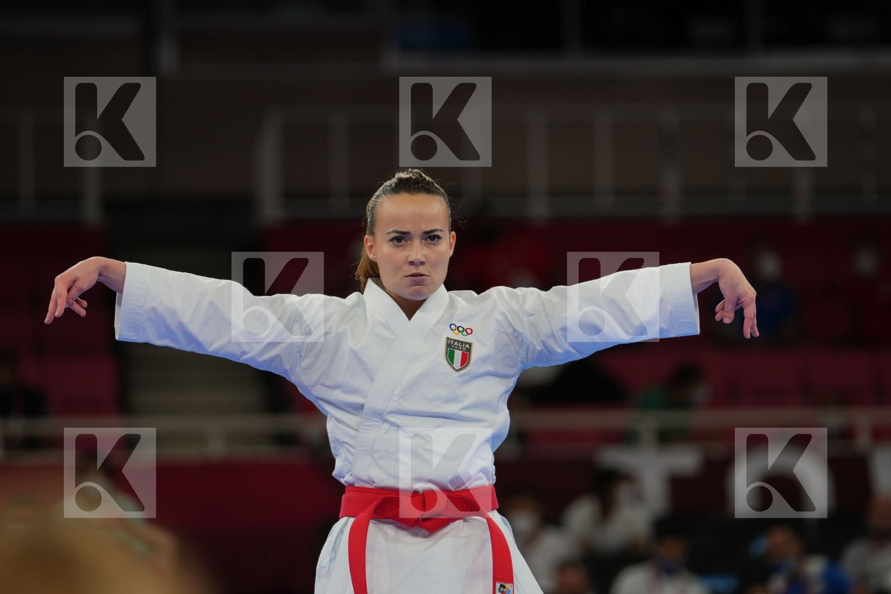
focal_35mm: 256
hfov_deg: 8.0
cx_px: 446
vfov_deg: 5.4
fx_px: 6336
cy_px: 297
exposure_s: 1/500
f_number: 2.8
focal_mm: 171
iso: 200
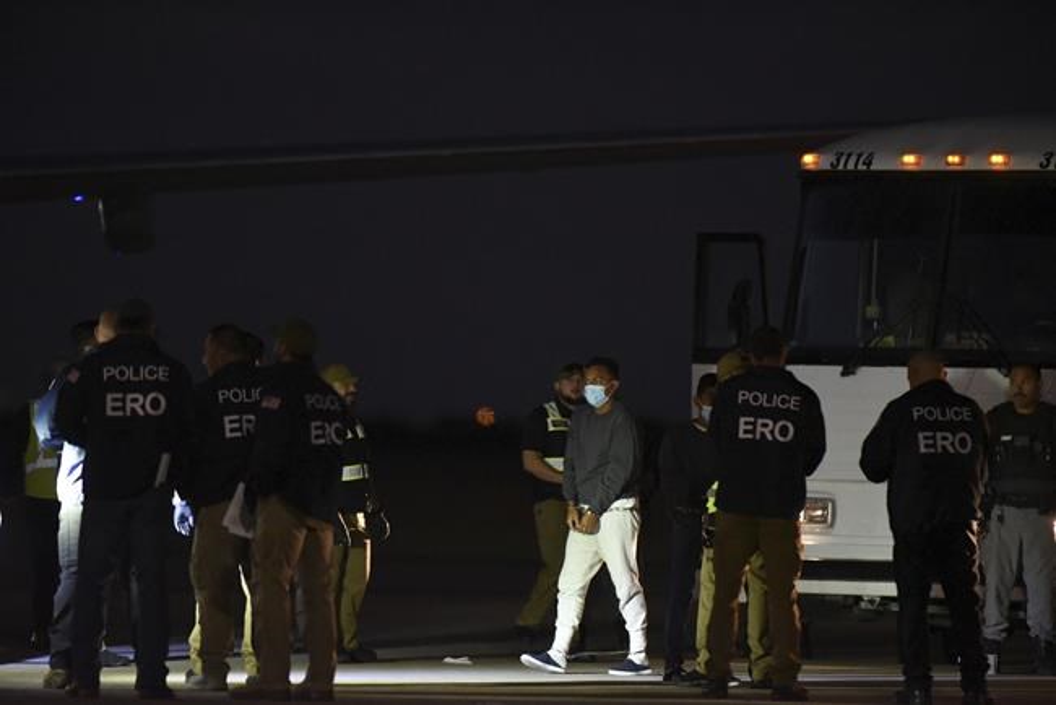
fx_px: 8803
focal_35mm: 300
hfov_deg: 6.9
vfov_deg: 4.6
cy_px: 352
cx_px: 528
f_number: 2.8
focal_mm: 300
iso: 12800
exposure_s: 1/100
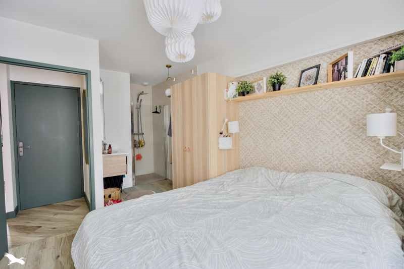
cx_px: 202
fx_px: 180
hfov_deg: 96.7
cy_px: 134
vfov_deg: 73.7
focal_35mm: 16
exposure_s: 1/80
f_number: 8
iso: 800
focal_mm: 16
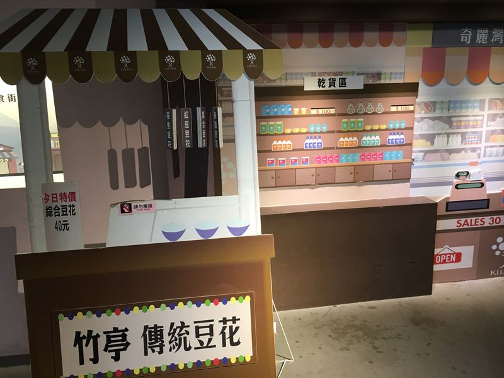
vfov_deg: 48.2
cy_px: 189
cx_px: 252
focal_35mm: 29
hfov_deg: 61.7
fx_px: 422
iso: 40
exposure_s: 1/15
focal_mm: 4.15
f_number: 2.2
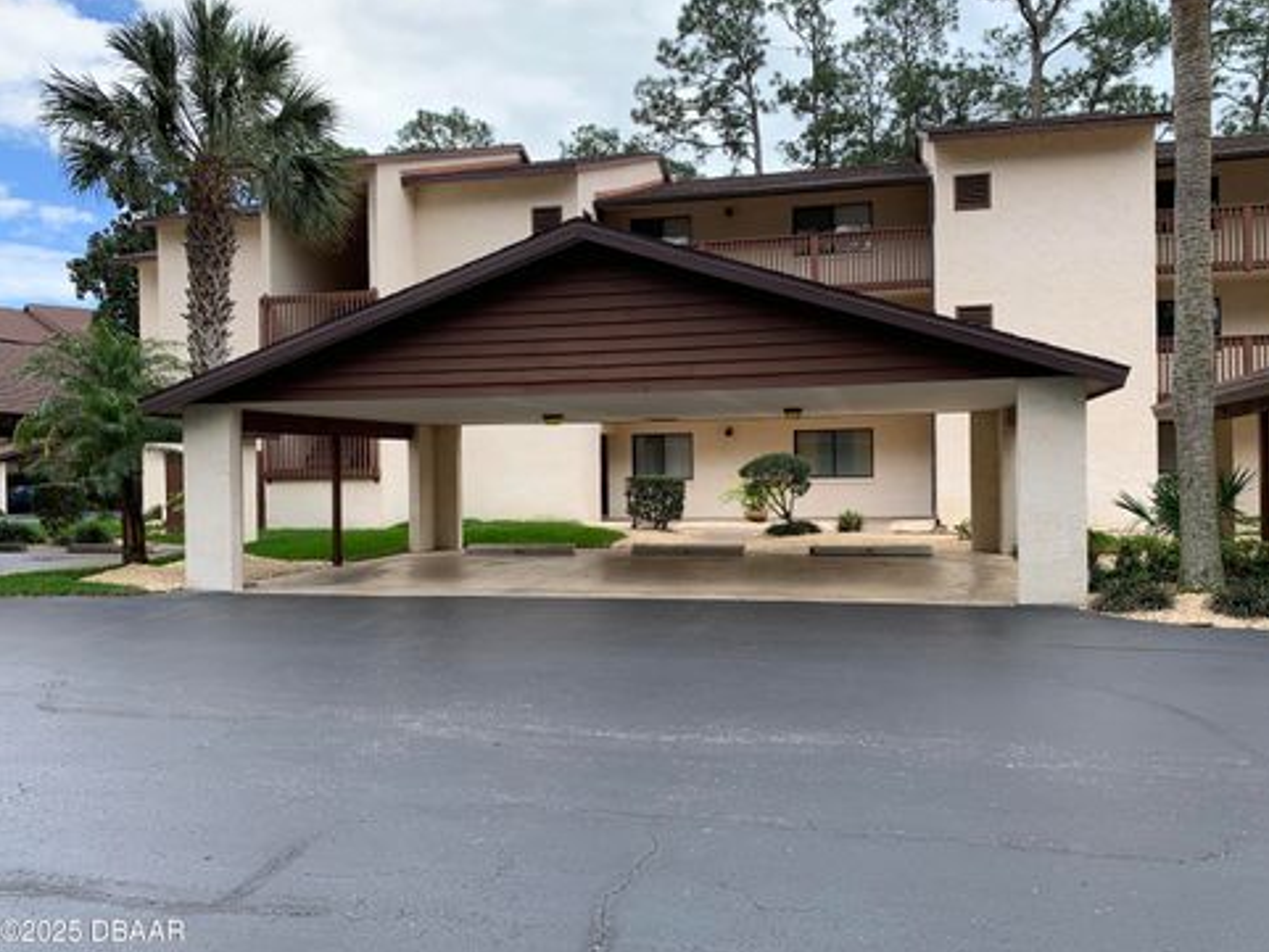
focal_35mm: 27
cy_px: 481
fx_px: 990
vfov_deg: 51.4
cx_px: 657
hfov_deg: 65.3
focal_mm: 4.25
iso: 25
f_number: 1.8
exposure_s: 1/777
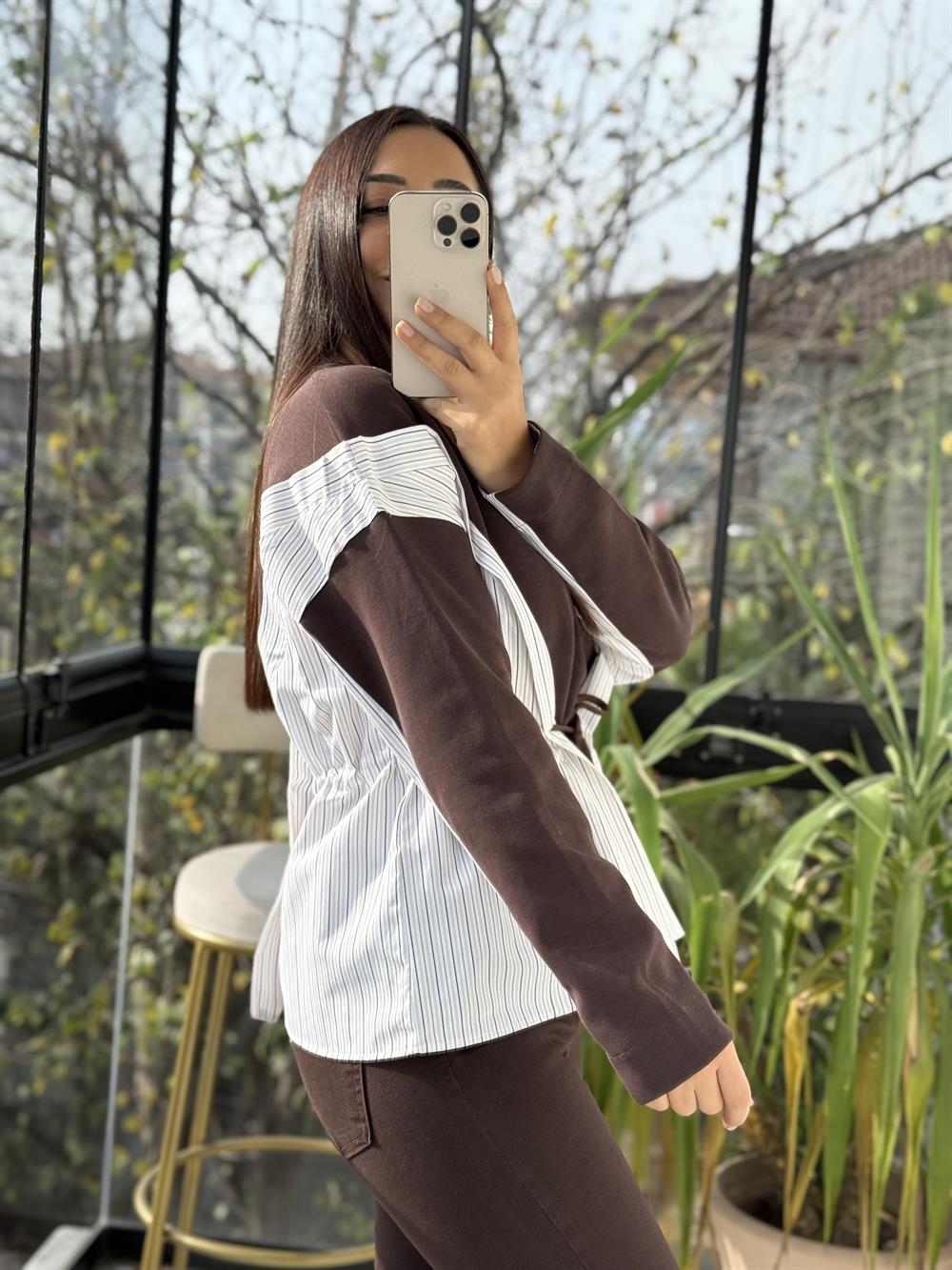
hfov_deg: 30.3
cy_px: 635
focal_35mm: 48
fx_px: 1760
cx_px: 476
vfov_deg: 39.7
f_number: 1.78
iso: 80
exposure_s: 1/657
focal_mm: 6.76
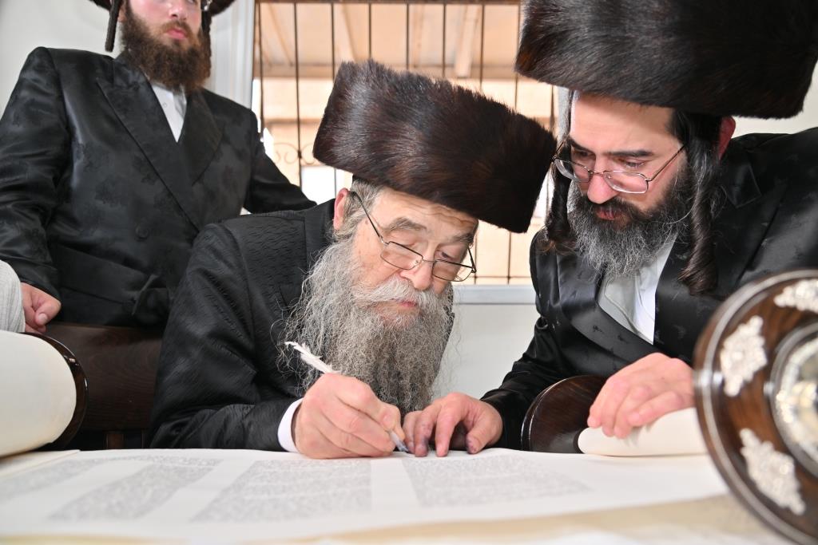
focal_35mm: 30
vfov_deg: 43.6
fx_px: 682
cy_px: 272
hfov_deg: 61.9
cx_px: 409
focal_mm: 30
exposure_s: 1/200
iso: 500
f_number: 4
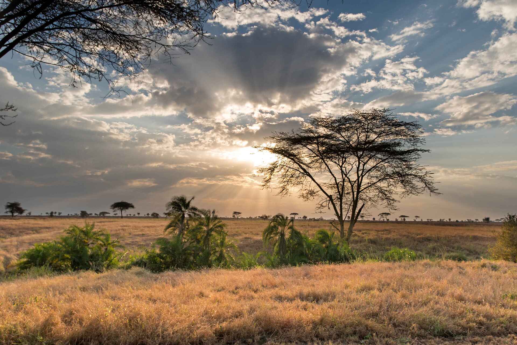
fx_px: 417
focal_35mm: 29
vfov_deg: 45.0
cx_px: 258
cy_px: 172
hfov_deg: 63.6
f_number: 9
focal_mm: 29
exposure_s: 1/200
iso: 100
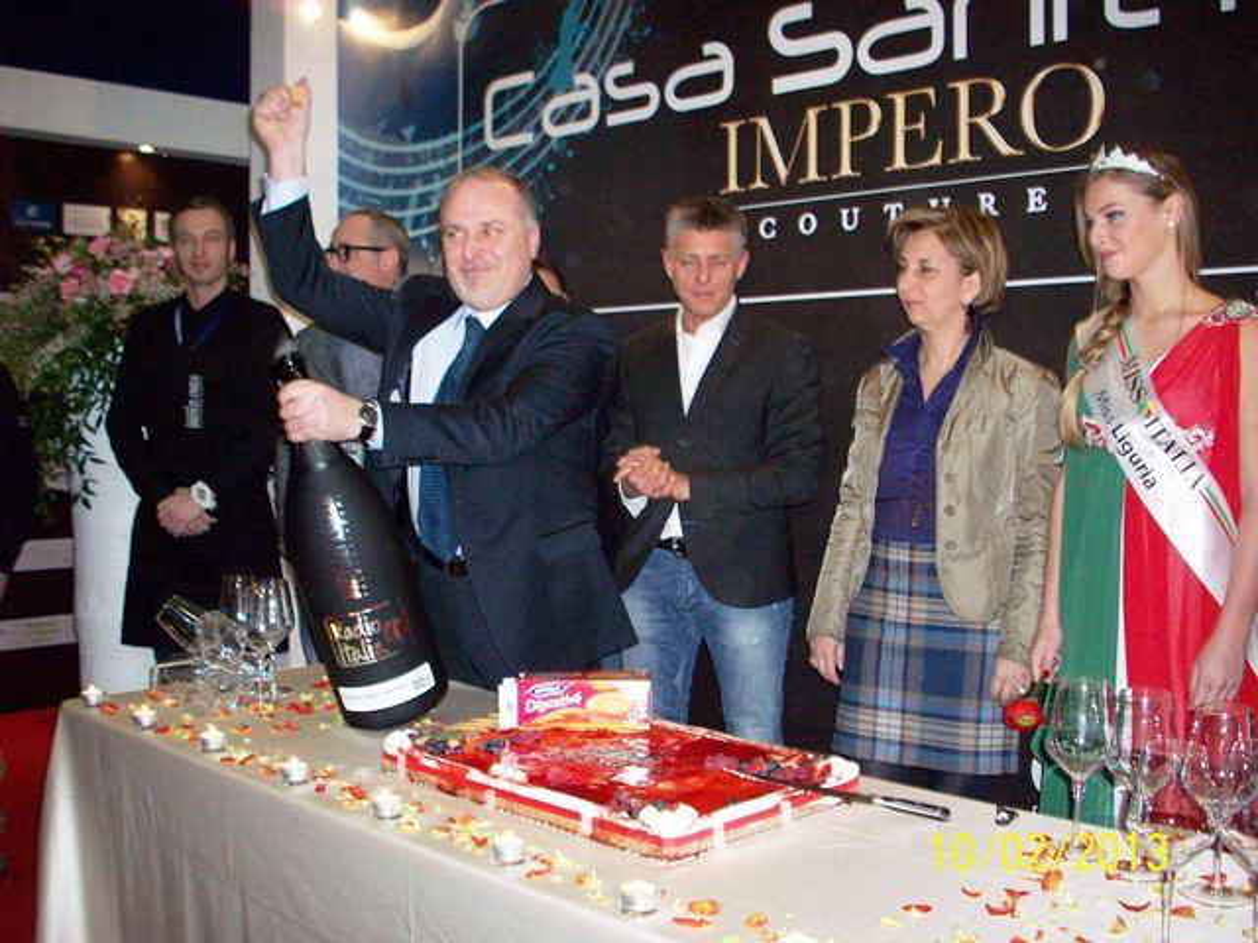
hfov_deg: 50.1
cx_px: 629
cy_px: 472
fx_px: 1345
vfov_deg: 38.7
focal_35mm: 37
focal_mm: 6.2
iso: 200
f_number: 2.8
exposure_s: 1/64
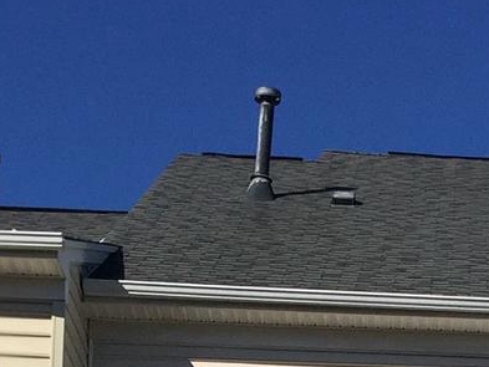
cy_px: 903
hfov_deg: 12.9
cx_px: 526
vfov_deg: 8.8
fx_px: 2134
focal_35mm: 151
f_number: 2.2
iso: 32
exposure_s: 1/3968
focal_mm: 4.15
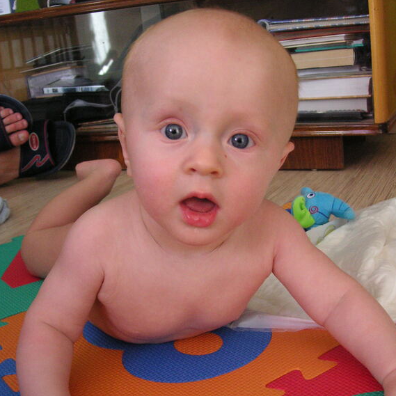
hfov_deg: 36.8
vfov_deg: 36.8
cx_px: 205
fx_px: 595
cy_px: 200
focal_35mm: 46
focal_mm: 6.1
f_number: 2.8
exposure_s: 1/45
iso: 125
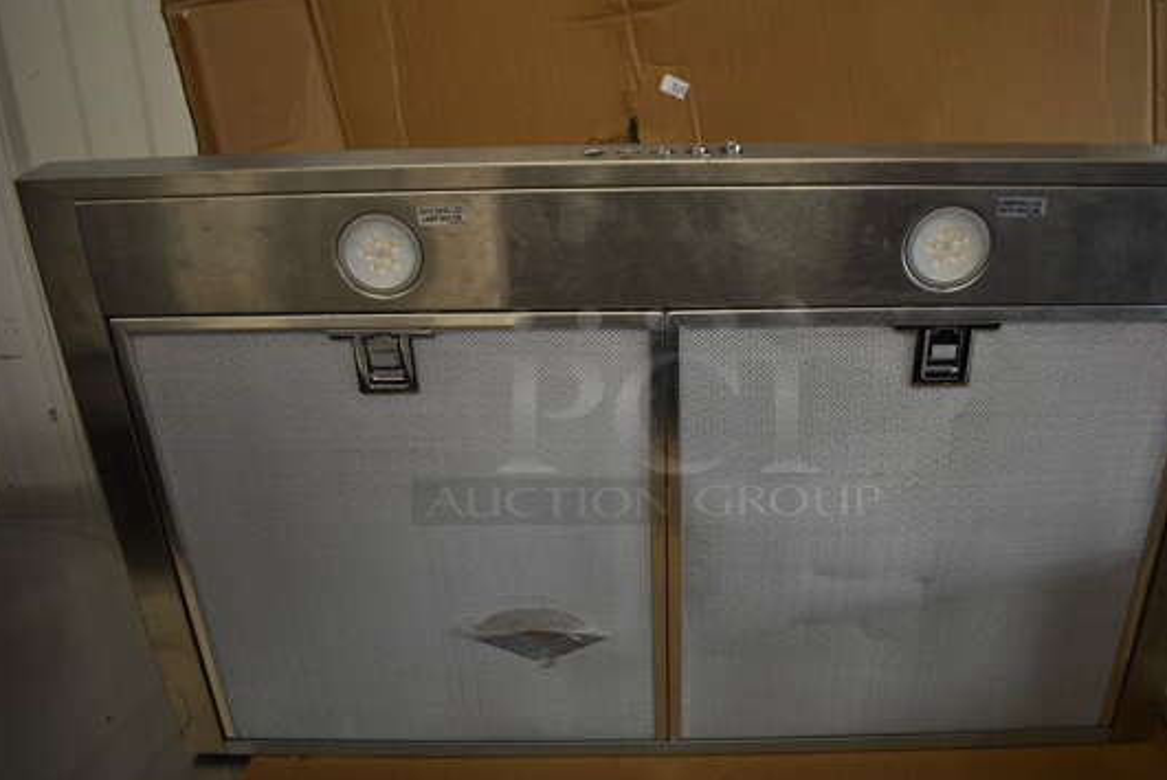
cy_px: 409
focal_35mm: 31
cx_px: 657
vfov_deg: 42.4
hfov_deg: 60.0
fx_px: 1006
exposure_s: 1/250
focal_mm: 18
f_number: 3.5
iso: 800
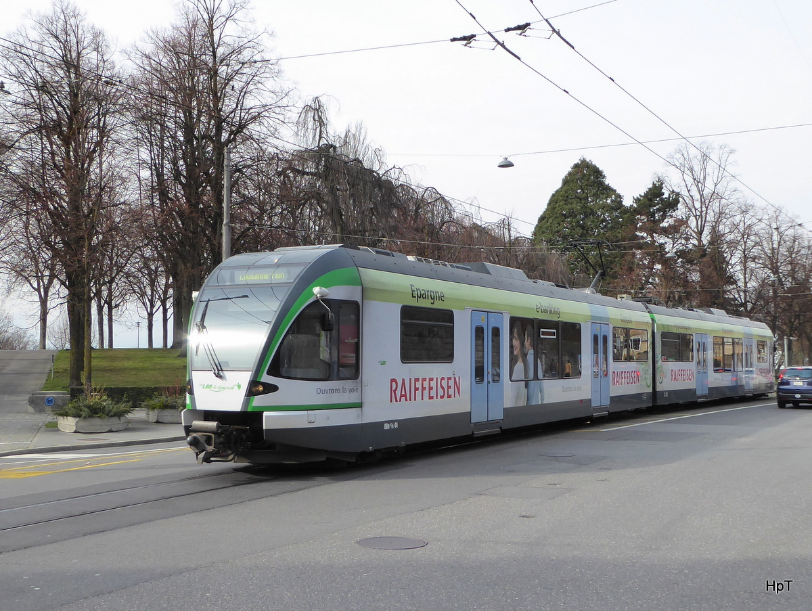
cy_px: 306
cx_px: 406
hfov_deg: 61.6
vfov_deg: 48.3
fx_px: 681
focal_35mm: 29
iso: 125
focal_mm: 5
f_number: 3.5
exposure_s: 1/500
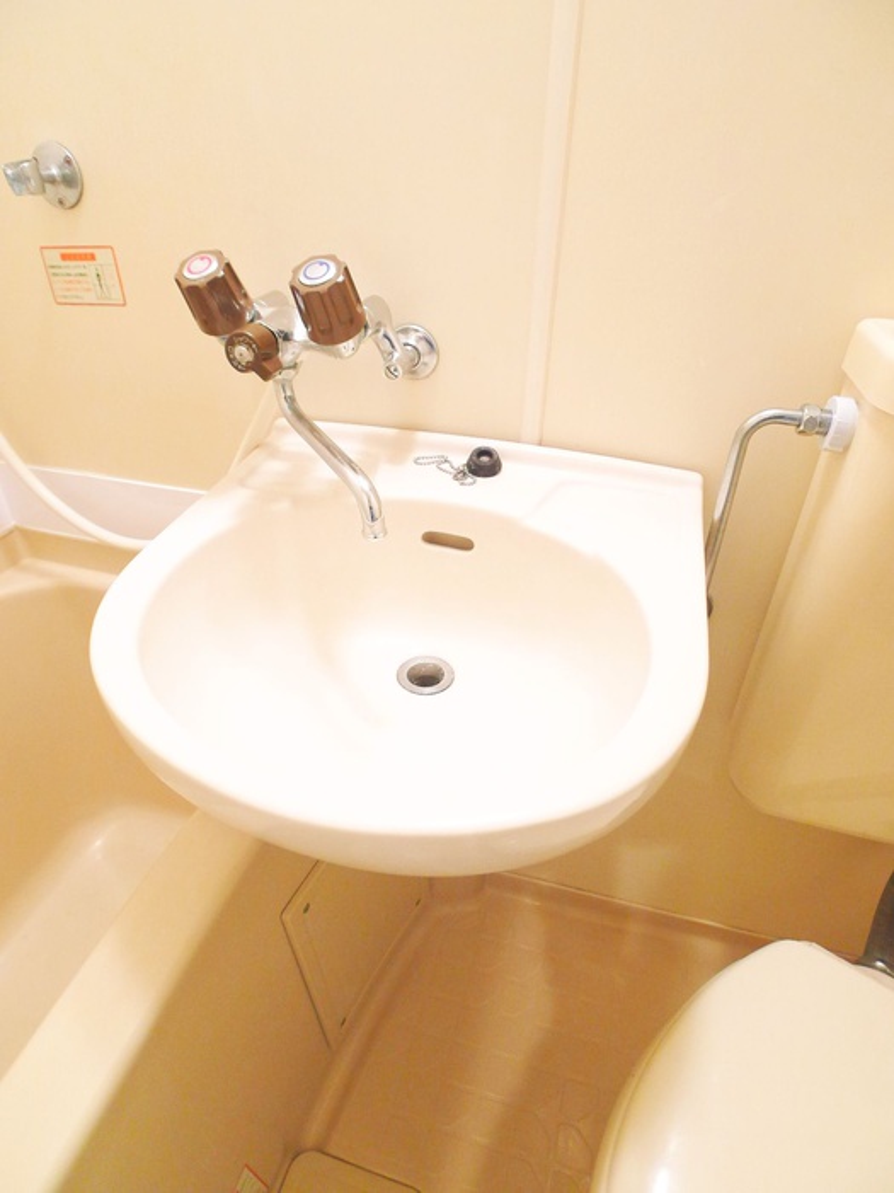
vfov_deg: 71.6
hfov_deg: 56.8
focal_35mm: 24
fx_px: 826
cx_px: 447
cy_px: 596
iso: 320
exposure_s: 1/20
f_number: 2
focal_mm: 5.1
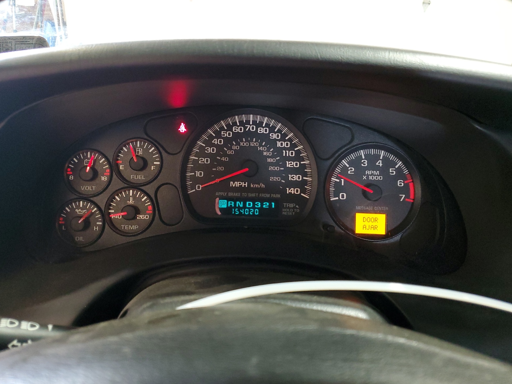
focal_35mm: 27
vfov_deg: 51.4
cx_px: 251
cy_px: 186
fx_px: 399
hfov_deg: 65.3
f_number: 1.5
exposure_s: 1/40
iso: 296
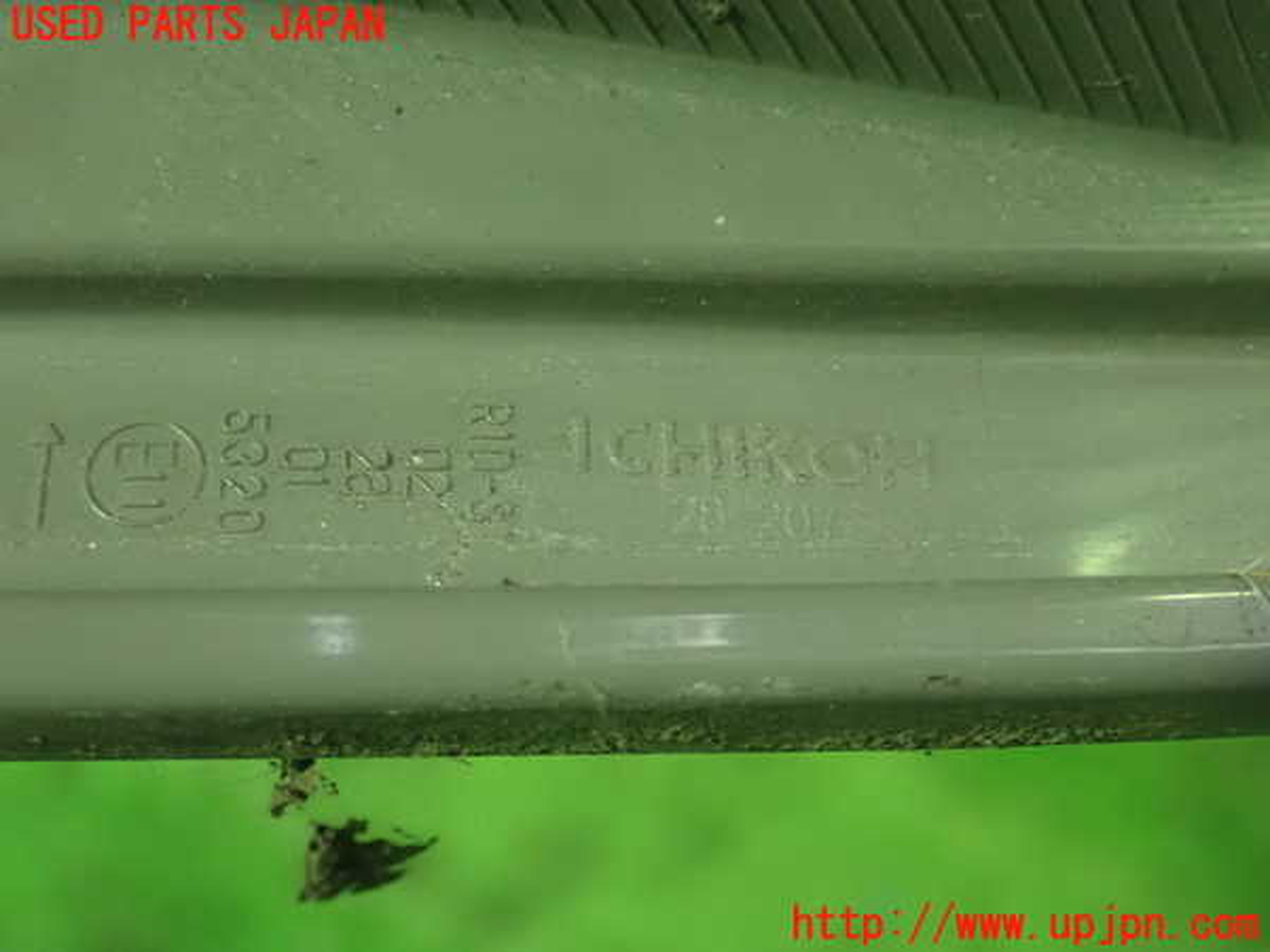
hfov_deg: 36.2
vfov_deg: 27.5
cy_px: 476
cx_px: 635
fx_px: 1944
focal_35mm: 53
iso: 1600
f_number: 3.4
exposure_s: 1/30
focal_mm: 9.61
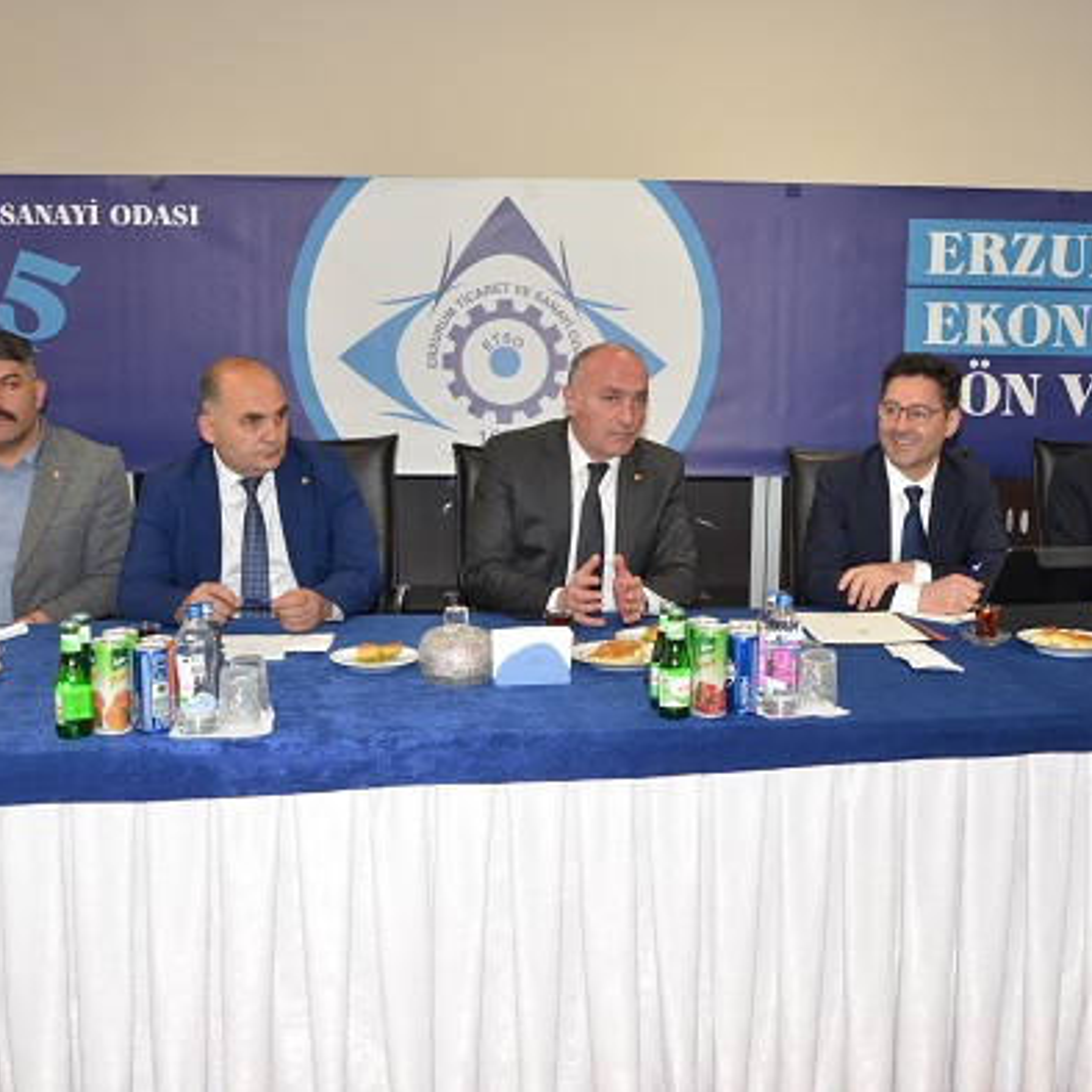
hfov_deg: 41.2
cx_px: 579
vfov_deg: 41.3
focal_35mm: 41
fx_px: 1451
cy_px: 547
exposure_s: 1/60
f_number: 6.3
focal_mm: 21
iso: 640
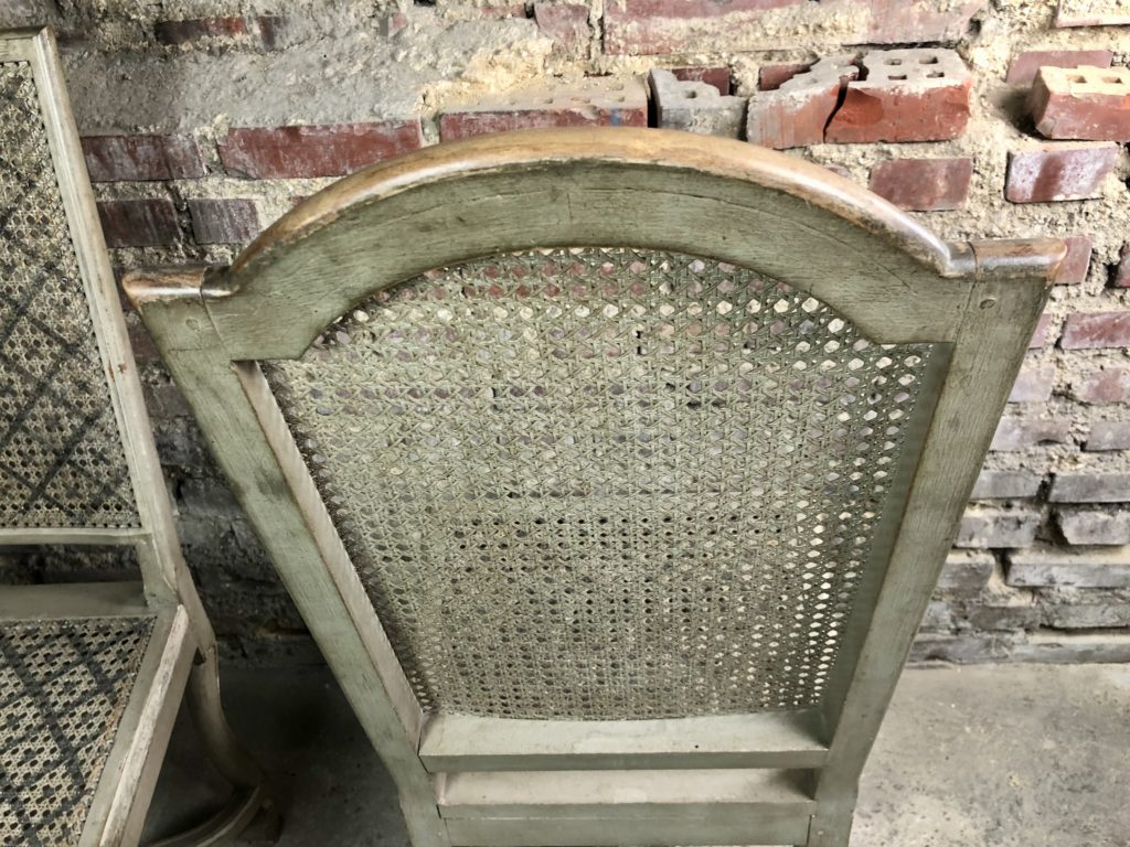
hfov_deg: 63.4
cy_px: 424
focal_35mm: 28
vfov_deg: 49.7
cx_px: 565
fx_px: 914
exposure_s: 1/25
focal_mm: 4
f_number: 1.8
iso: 40
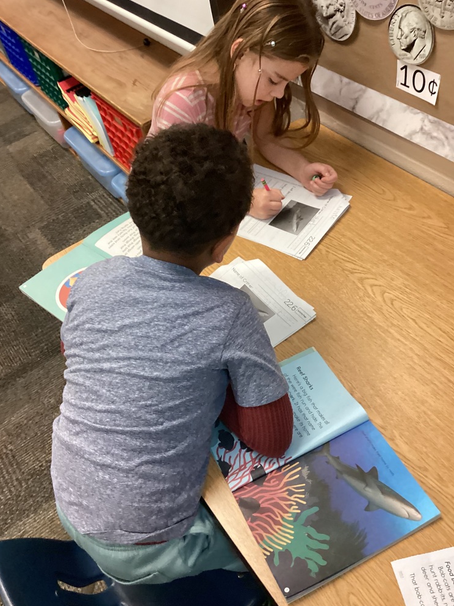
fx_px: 560
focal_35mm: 32
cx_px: 220
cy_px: 298
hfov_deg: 44.2
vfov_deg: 56.8
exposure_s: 1/60
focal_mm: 3.3
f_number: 2.4
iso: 320
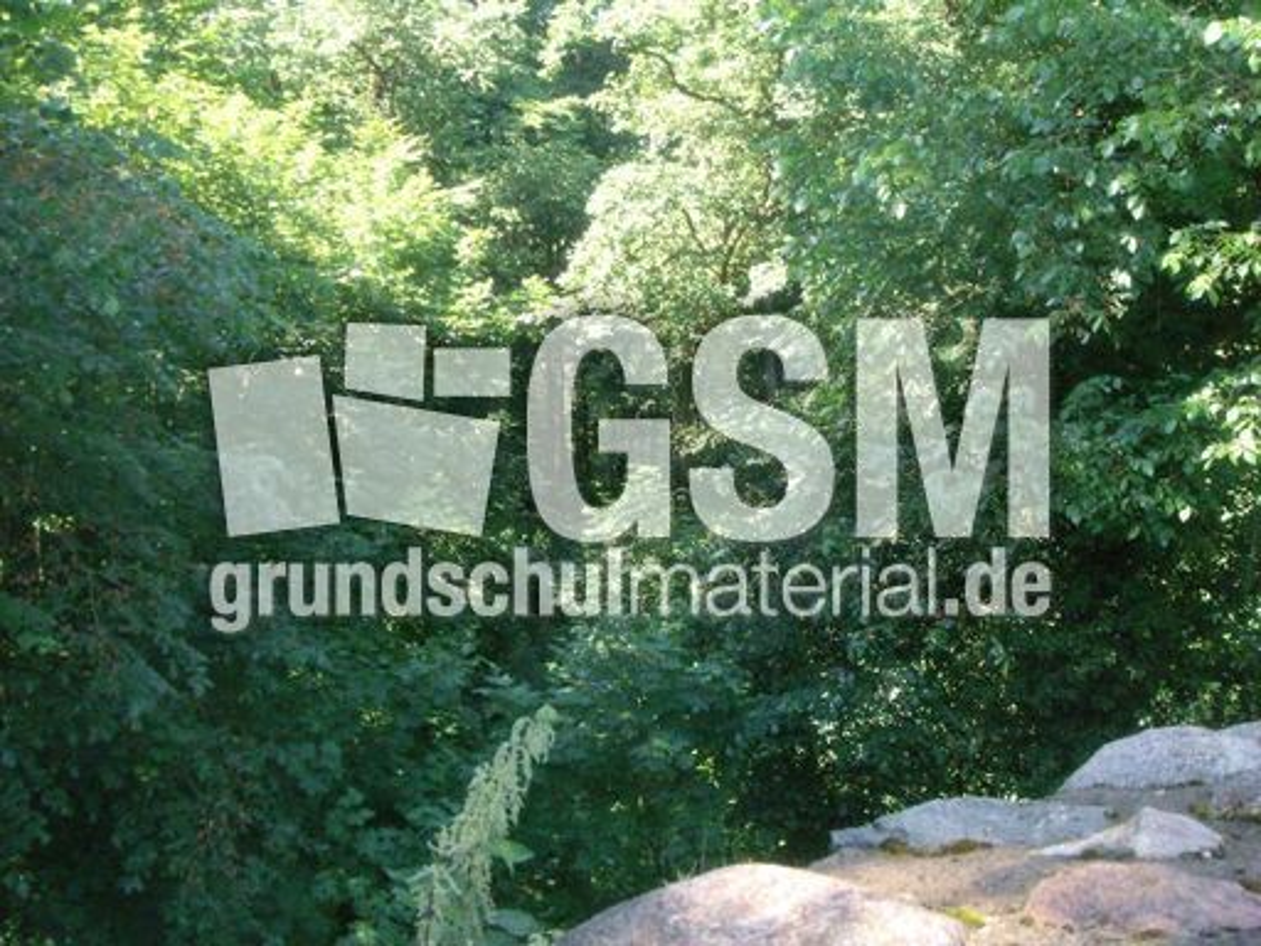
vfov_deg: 37.7
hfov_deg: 49.0
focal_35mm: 38
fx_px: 1384
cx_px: 630
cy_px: 473
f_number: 5.7
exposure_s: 1/106
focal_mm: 6.4
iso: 400
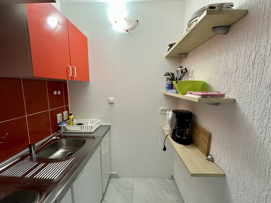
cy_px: 102
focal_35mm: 14
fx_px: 110
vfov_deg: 85.7
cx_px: 136
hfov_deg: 102.1
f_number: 2.2
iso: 200
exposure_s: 1/100
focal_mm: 2.22
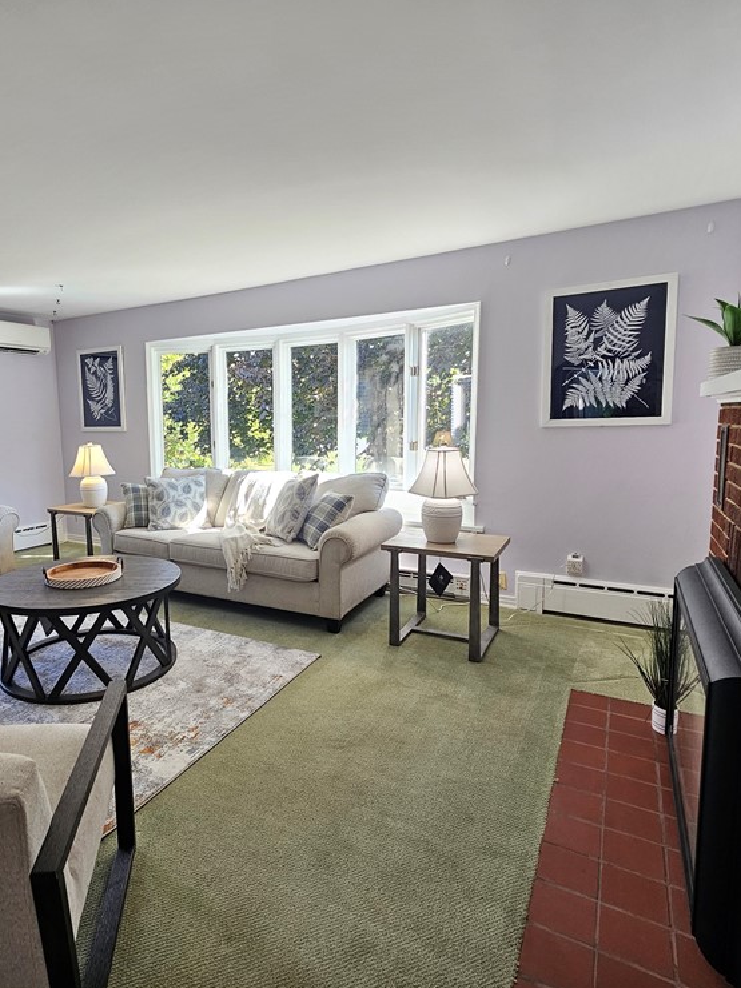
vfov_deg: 87.7
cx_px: 267
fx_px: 514
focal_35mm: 18
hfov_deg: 70.2
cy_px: 483
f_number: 2.2
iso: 100
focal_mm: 2.2
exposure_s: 1/60
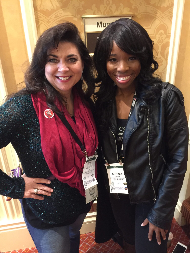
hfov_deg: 48.2
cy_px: 126
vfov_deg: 61.7
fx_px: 212
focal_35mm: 29
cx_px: 95
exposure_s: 1/4
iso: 125
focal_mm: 4.15
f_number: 2.2
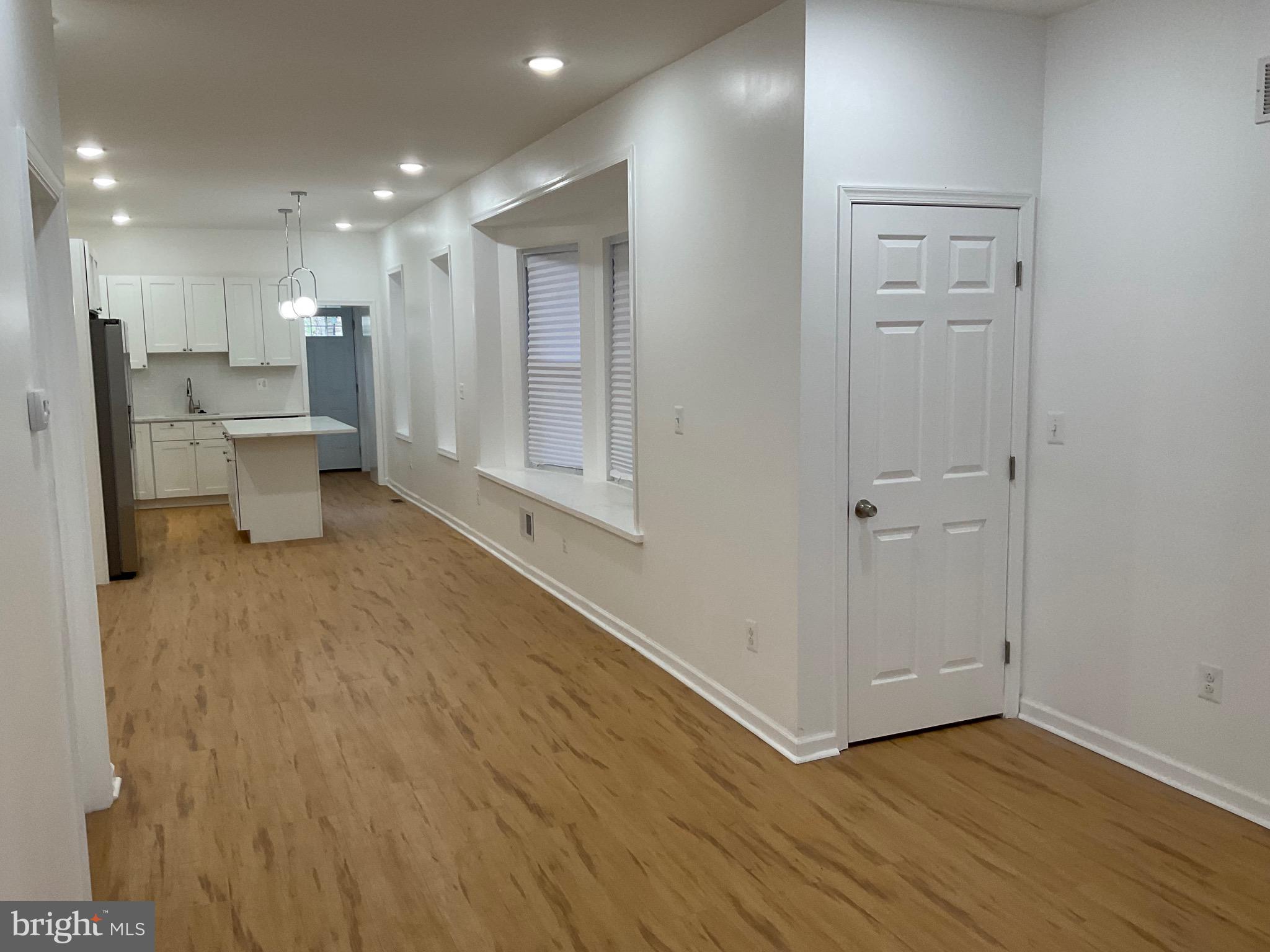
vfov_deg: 48.2
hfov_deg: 61.7
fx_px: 1064
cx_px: 635
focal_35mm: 29
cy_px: 476
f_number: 1.8
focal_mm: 3
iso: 64
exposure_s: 1/120
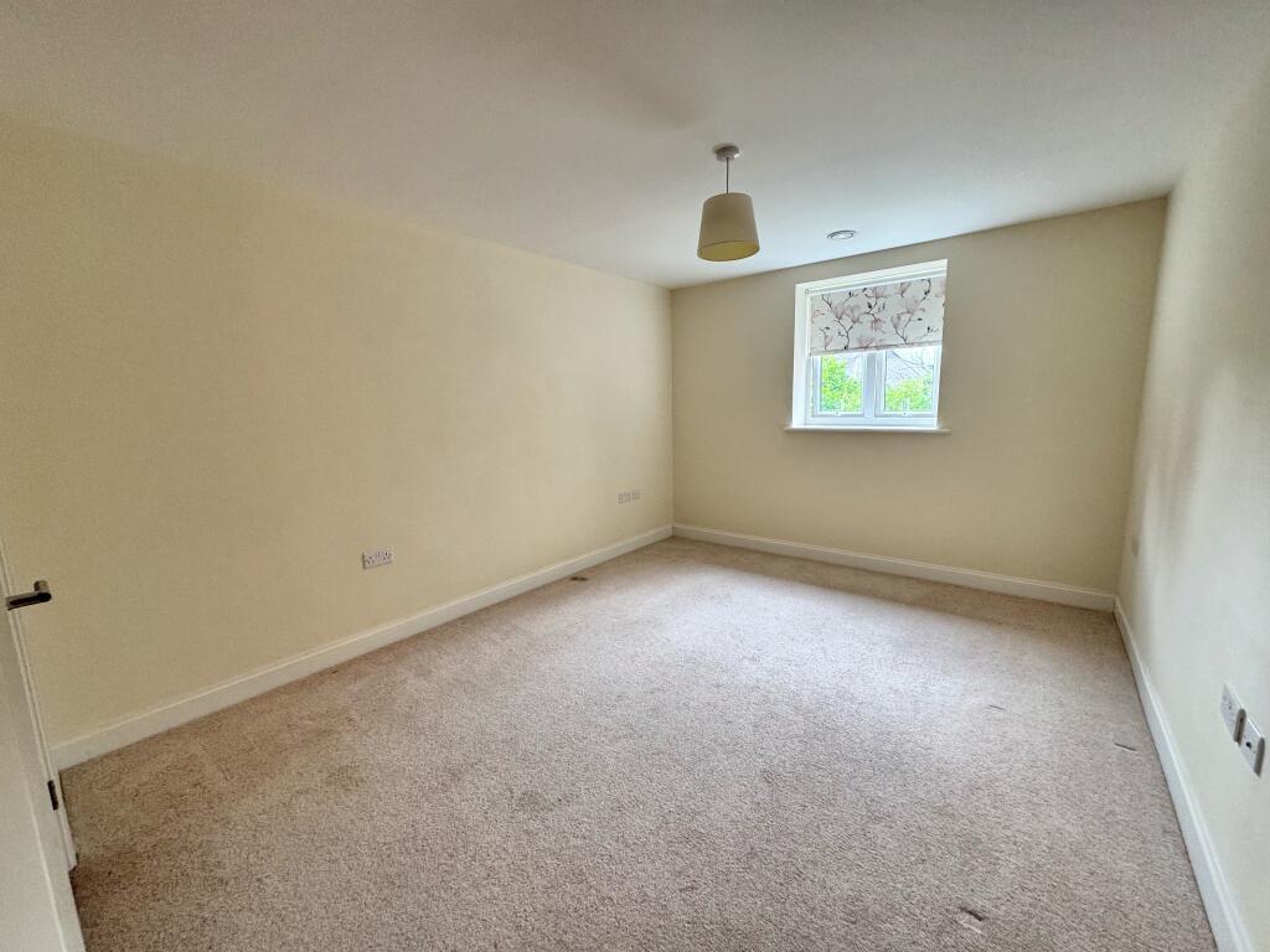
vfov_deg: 85.7
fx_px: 514
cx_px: 635
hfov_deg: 102.1
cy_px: 476
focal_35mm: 14
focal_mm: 2.22
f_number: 2.2
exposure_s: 1/100
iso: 250
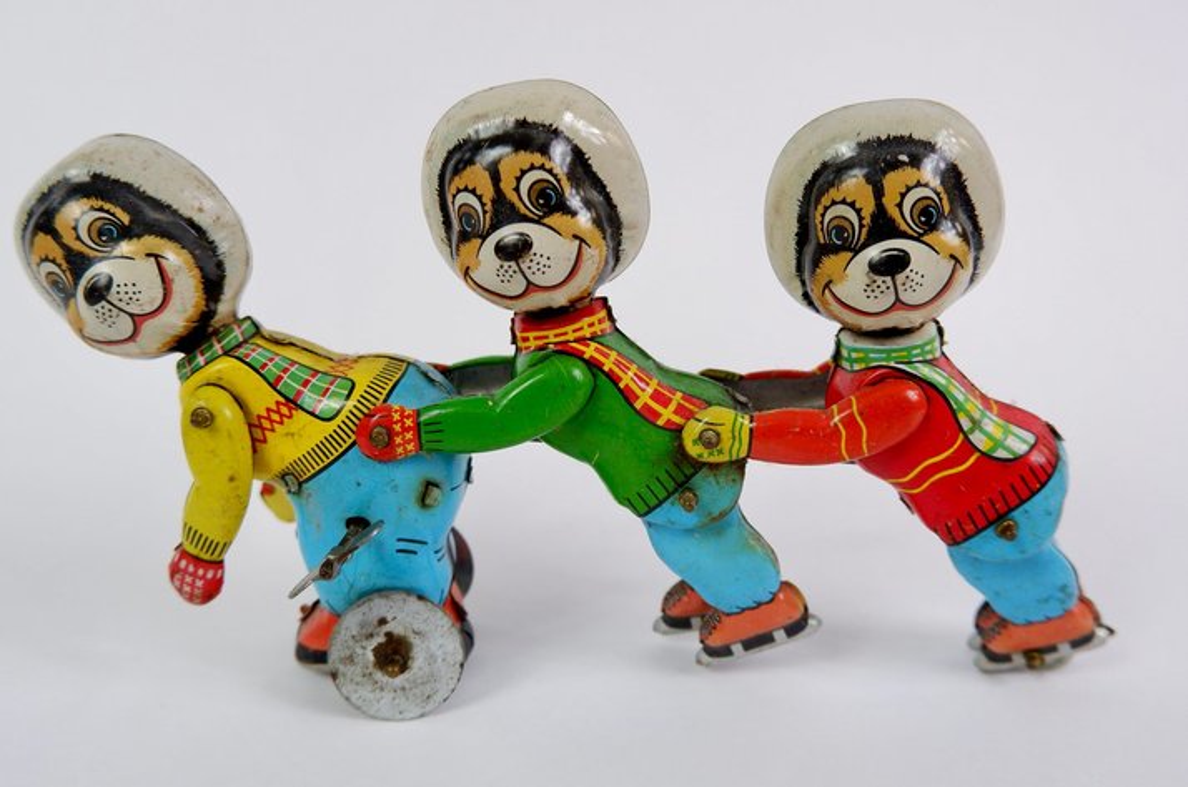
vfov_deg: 54.9
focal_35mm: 23
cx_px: 594
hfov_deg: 76.2
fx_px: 757
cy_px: 394
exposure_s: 1/60
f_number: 3.5
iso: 200
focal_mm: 15
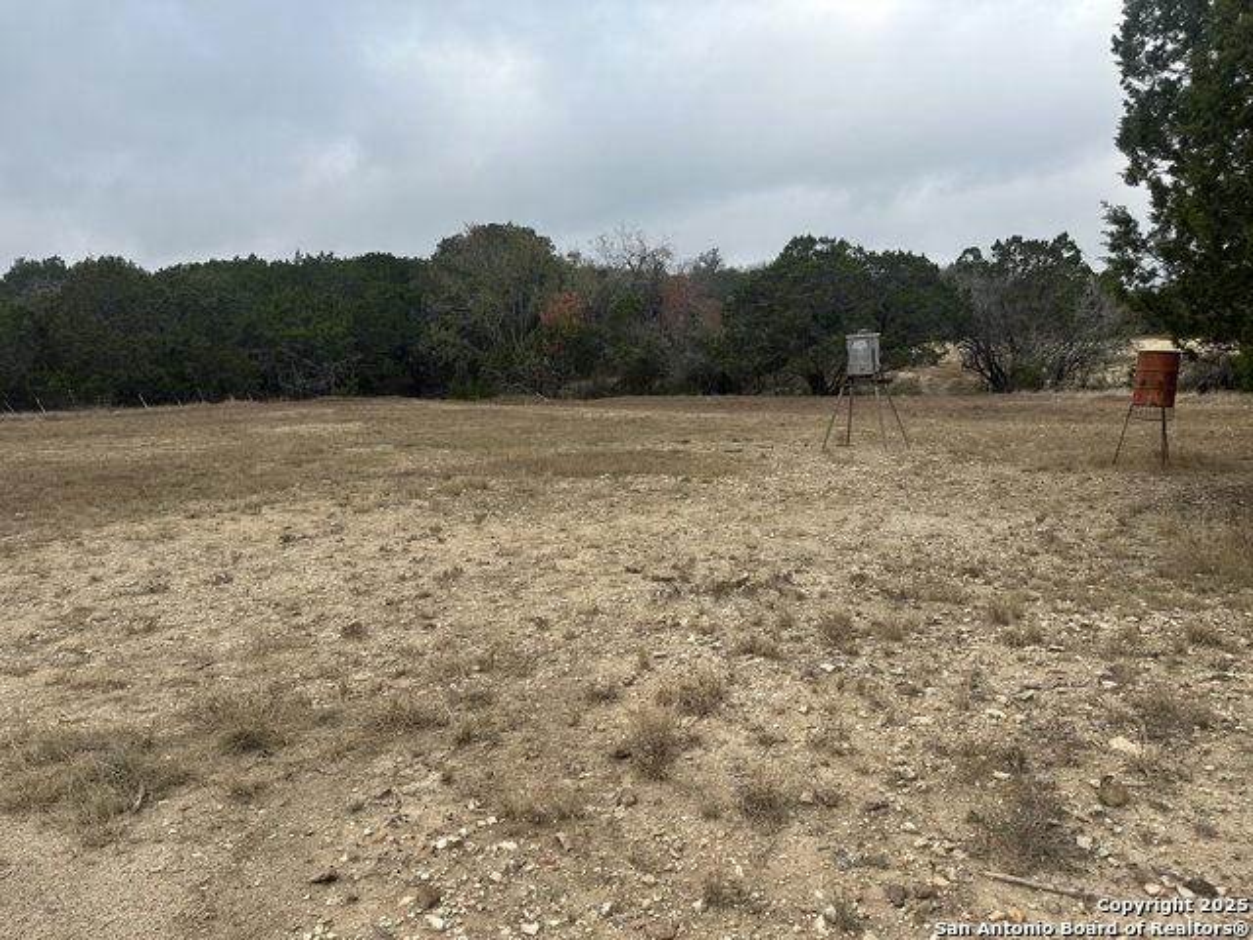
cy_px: 470
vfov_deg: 56.8
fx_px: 869
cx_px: 626
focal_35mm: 24
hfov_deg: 71.6
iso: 80
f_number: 1.78
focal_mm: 6.86
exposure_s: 1/1751
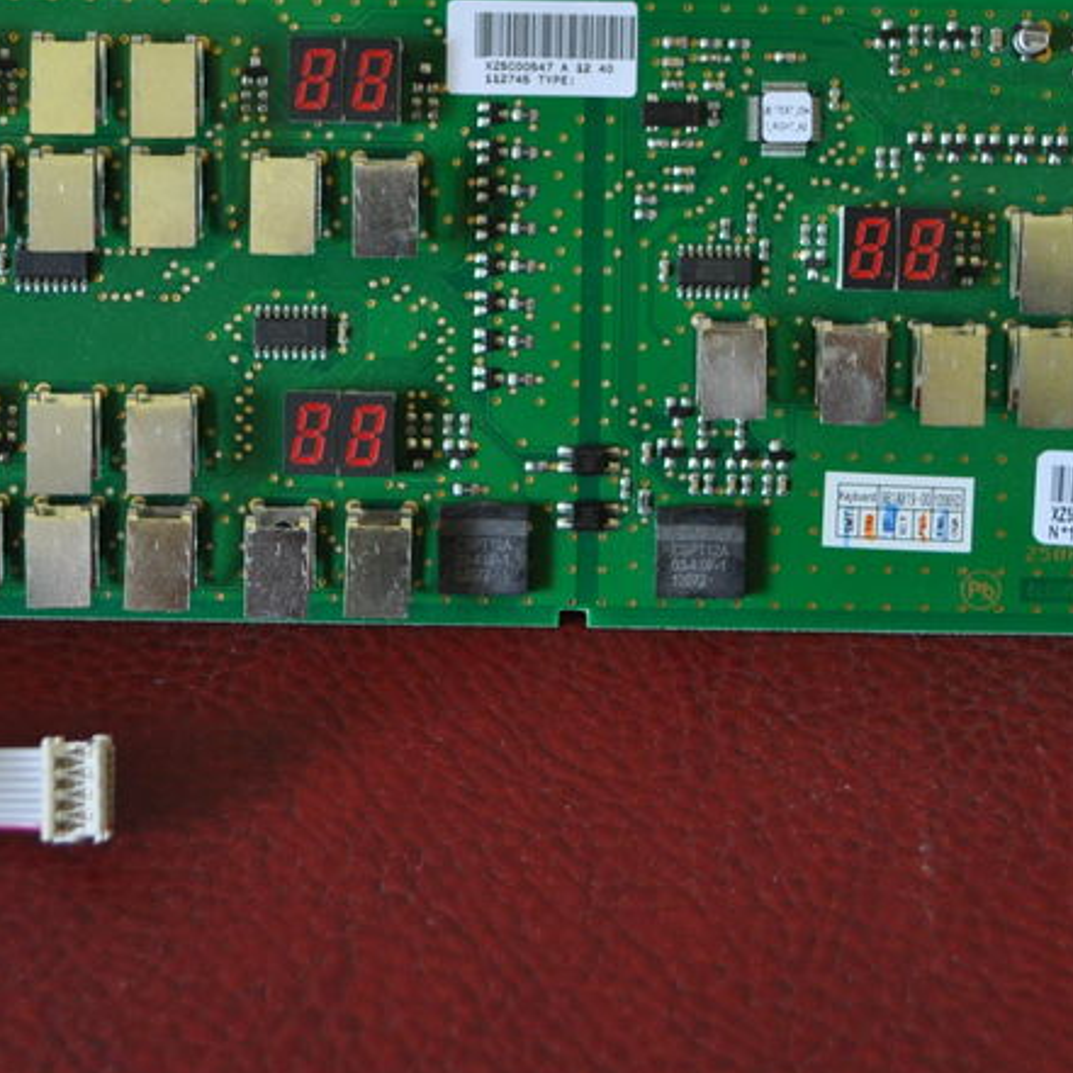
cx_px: 550
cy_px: 331
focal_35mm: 75
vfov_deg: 22.9
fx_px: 2630
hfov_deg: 23.1
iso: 800
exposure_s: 1/40
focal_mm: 26
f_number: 4.2
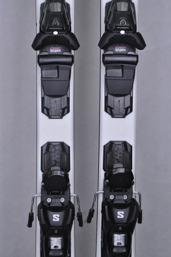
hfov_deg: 11.4
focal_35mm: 120
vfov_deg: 17.1
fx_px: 857
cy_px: 128
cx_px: 86
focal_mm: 80
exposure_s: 1/125
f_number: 9.5
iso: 3200
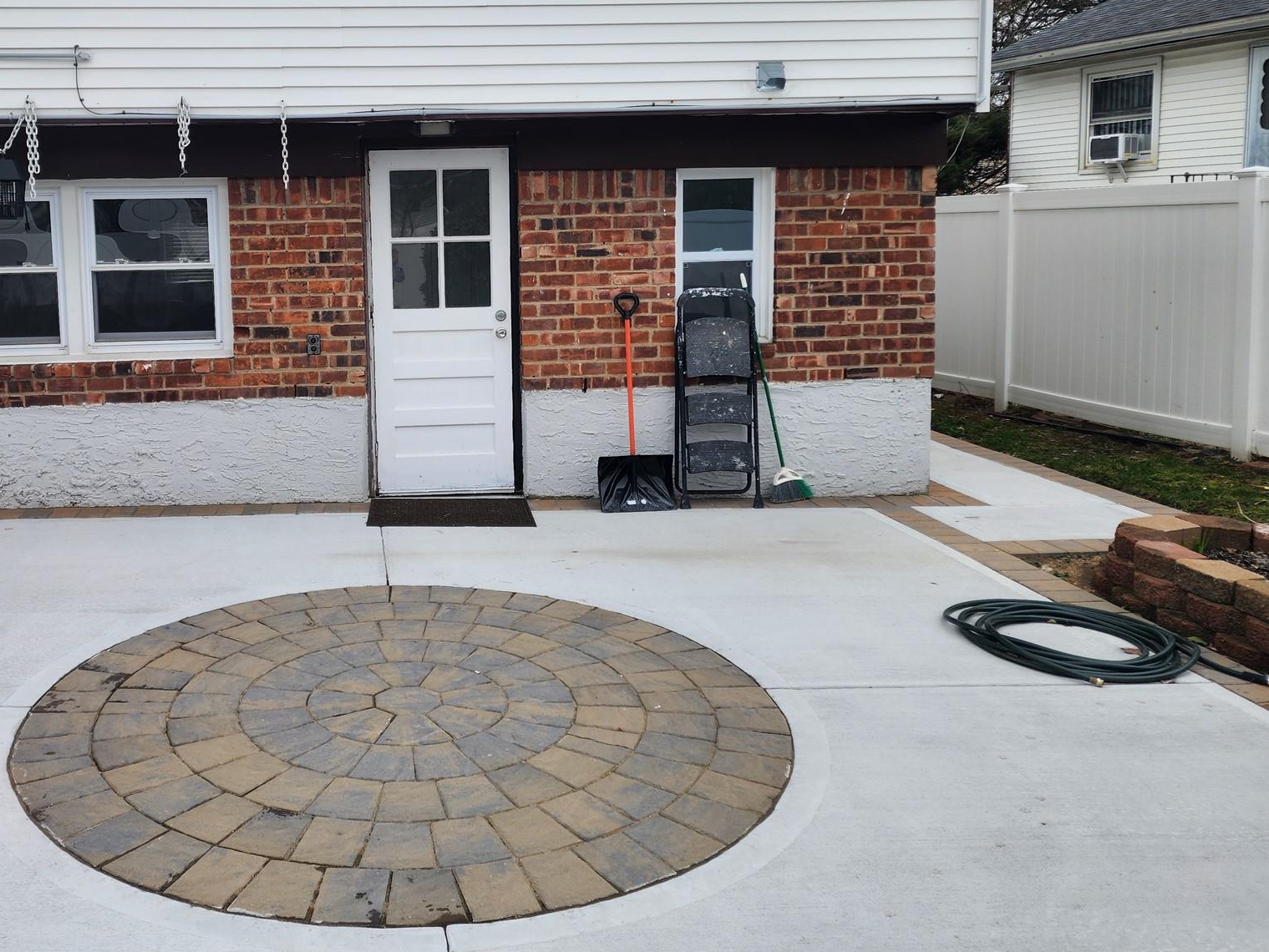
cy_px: 342
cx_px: 425
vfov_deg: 45.0
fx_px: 1137
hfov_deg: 57.1
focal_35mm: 31
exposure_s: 1/358
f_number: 1.8
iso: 12
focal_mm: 6.4
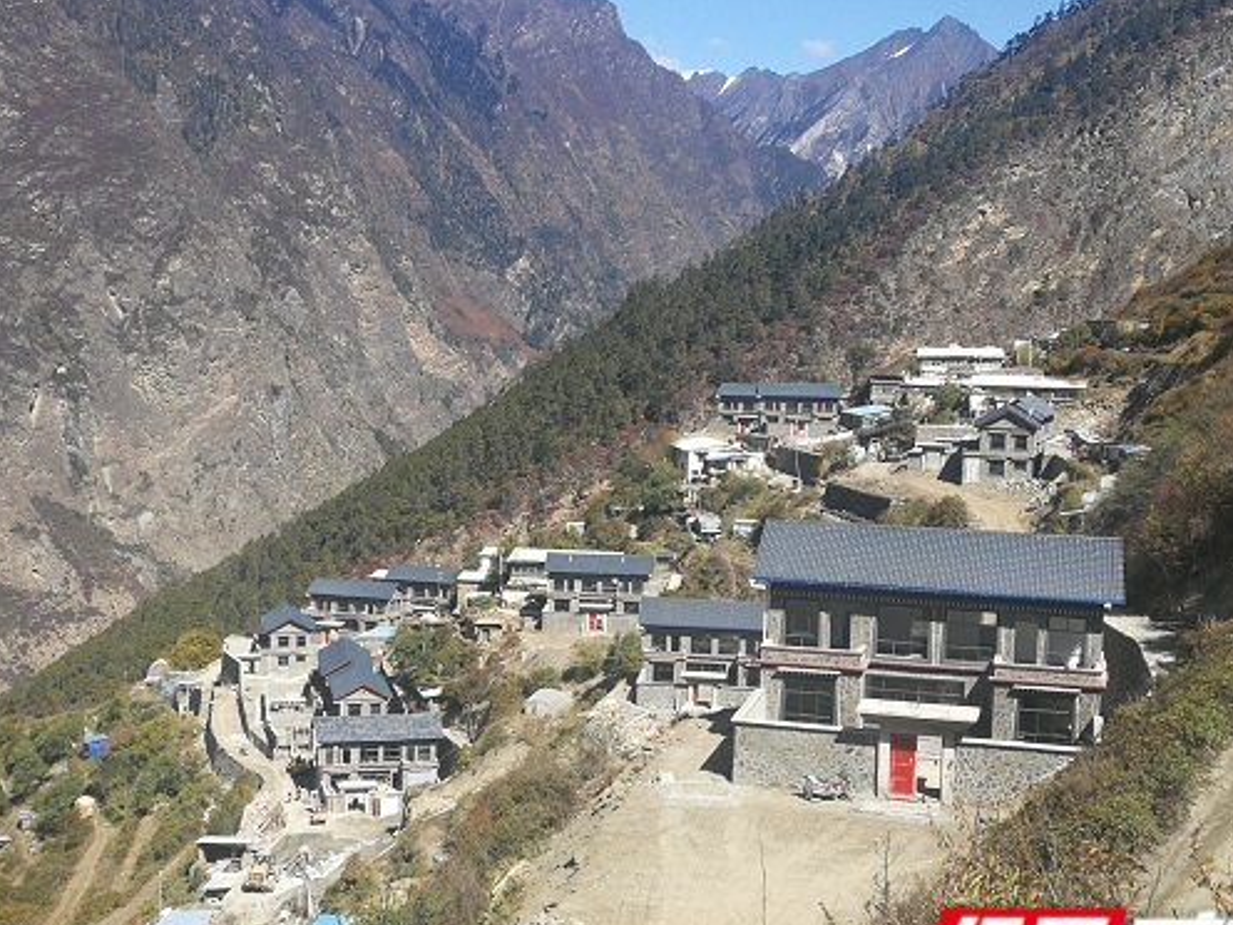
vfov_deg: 28.0
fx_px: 1852
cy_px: 537
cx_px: 639
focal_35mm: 52
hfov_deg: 36.8
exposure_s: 1/732
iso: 50
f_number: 2.2
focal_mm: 3.95
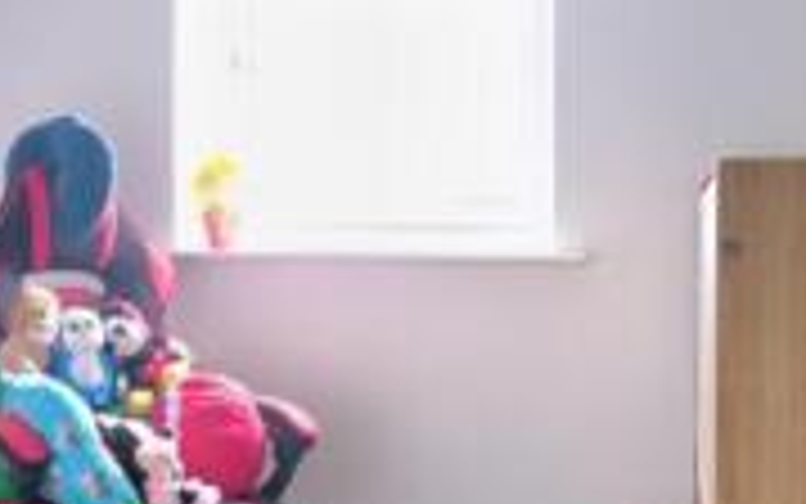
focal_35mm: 56
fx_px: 1230
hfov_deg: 35.0
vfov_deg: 23.2
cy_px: 256
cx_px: 153
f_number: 4
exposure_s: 1/15
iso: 1000
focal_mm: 10
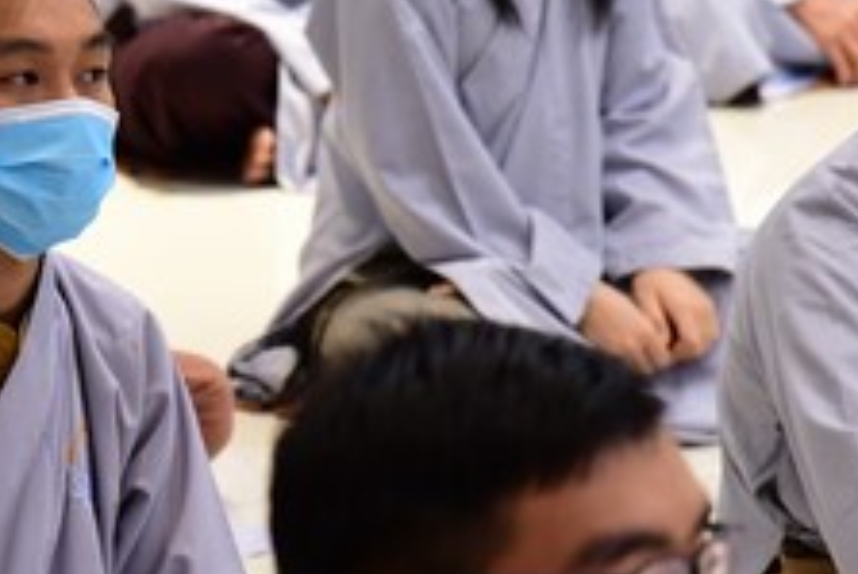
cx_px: 35
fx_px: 8323
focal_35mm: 349
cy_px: 312
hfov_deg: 5.9
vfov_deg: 3.9
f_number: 5.6
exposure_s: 1/50
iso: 2000
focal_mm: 120
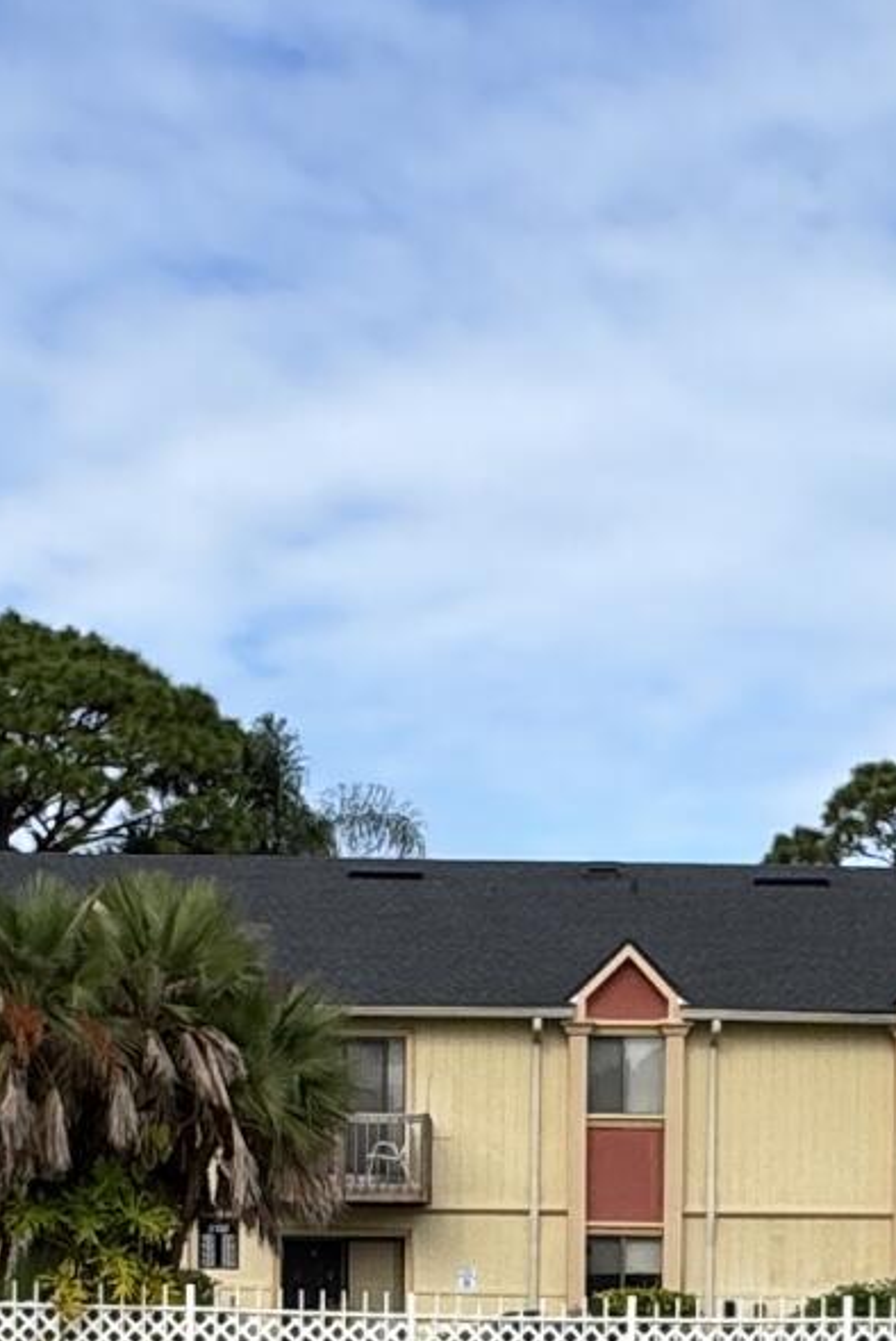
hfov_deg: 18.4
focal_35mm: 74
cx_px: 478
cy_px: 1416
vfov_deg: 25.6
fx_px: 2759
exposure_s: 1/1672
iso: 50
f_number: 2.2
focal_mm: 2.22
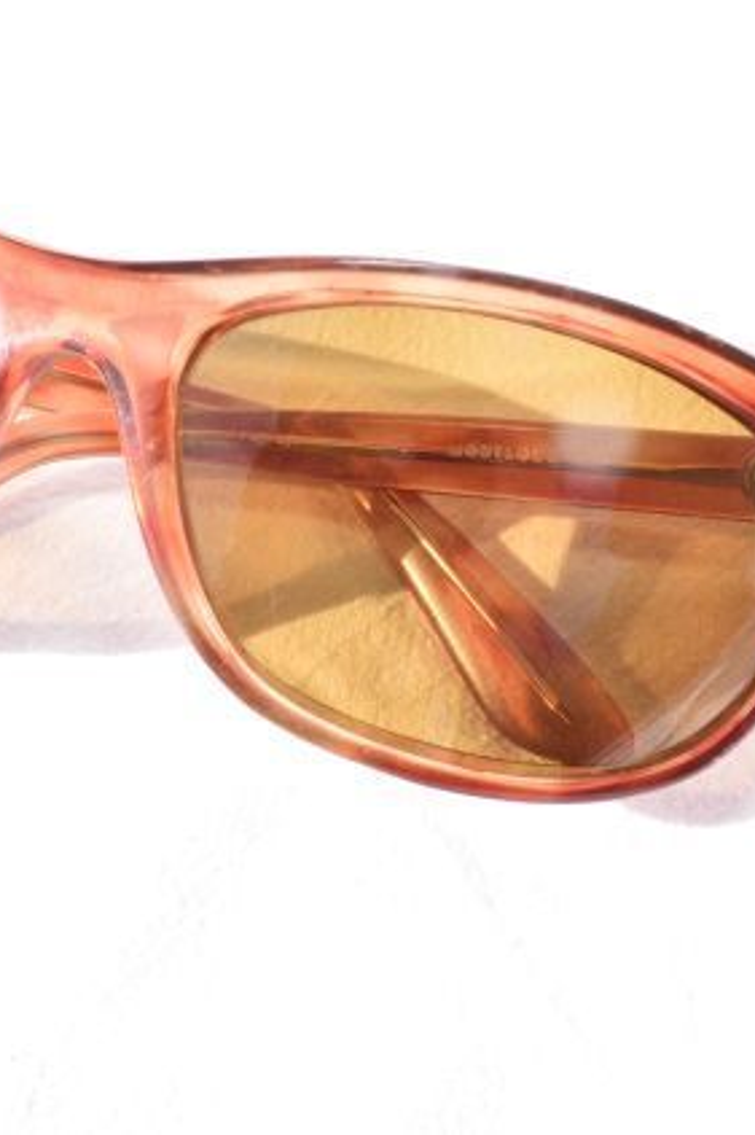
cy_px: 563
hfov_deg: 32.4
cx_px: 269
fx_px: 1291
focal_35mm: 41
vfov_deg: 47.4
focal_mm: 18
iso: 900
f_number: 22
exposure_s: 1/200
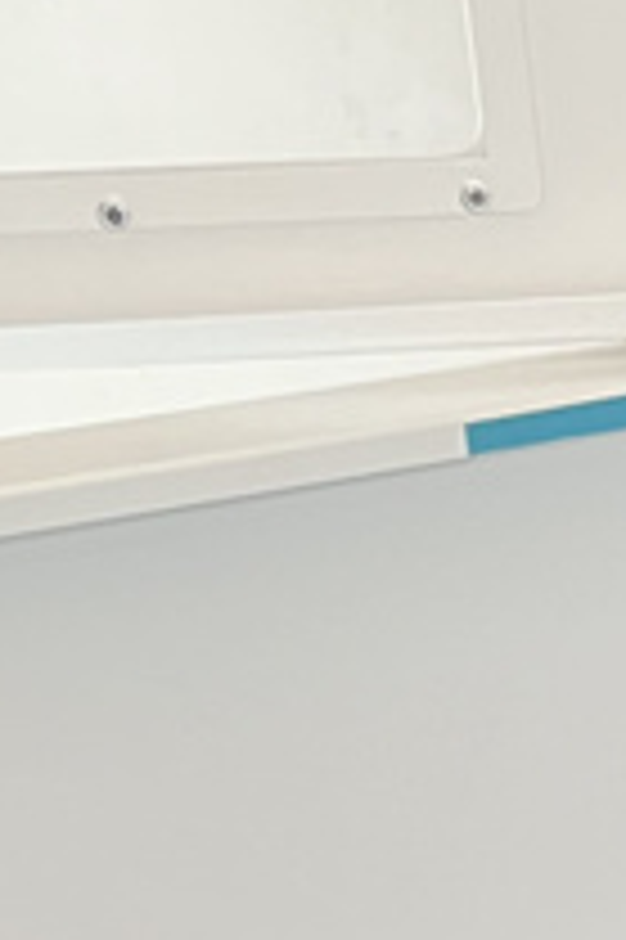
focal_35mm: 140
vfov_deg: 13.2
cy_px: 1696
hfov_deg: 8.9
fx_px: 3657
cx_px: 1459
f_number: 1.6
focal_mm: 5.1
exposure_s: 1/60
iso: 320
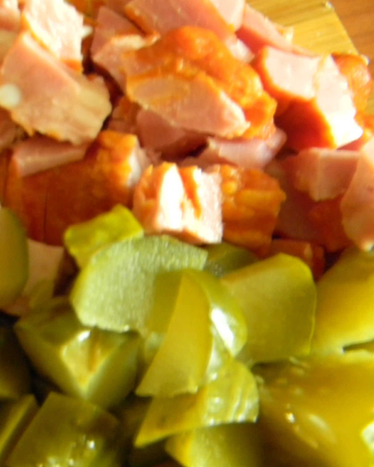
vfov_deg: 34.7
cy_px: 231
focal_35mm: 54
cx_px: 74
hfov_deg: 27.5
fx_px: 747
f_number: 3.8
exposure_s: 1/2
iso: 400
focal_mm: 7.3
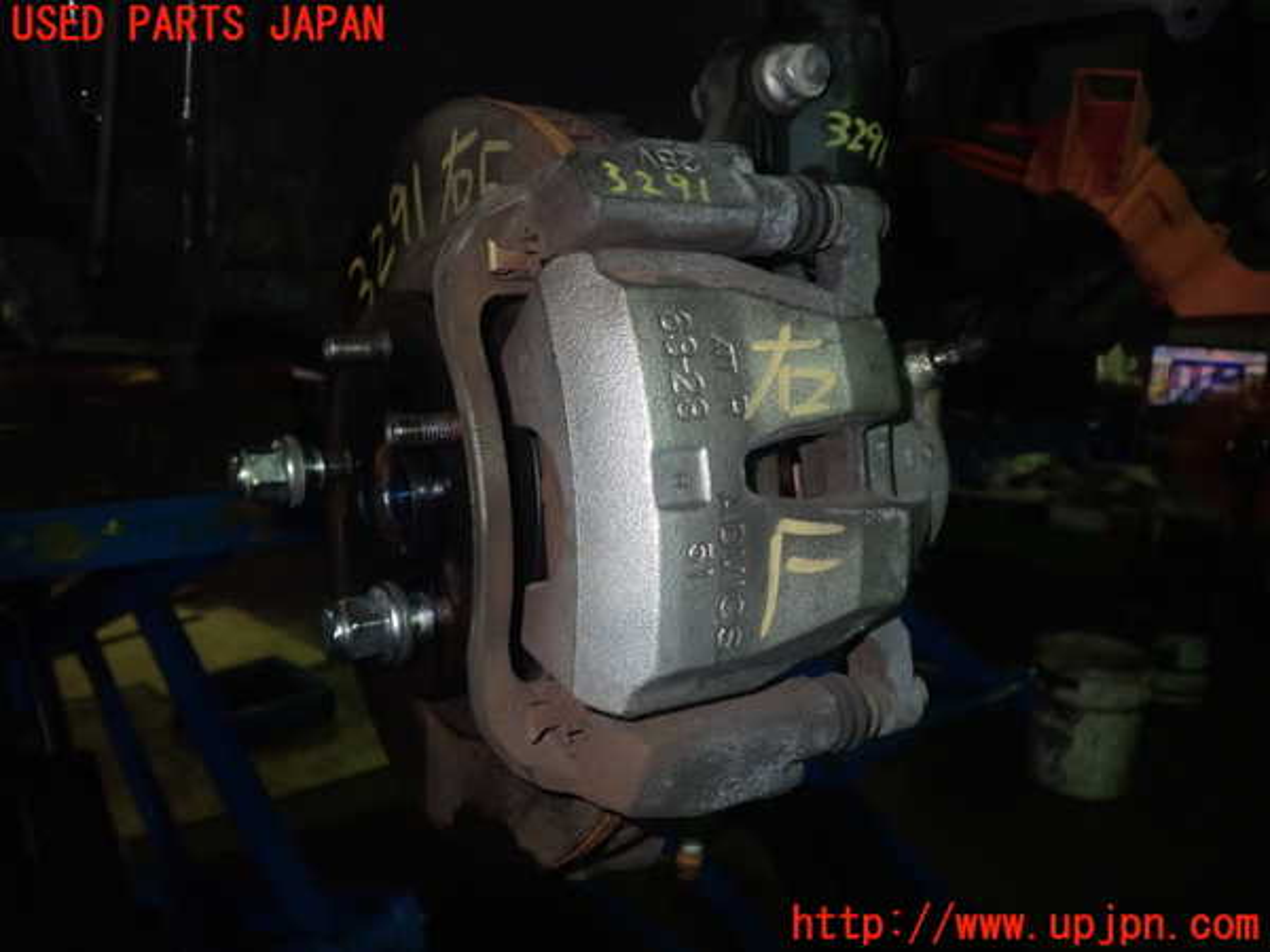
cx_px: 635
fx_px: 1101
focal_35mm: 30
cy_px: 476
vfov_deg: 46.8
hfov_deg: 60.0
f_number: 6.3
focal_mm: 5.4
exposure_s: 1/30
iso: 320
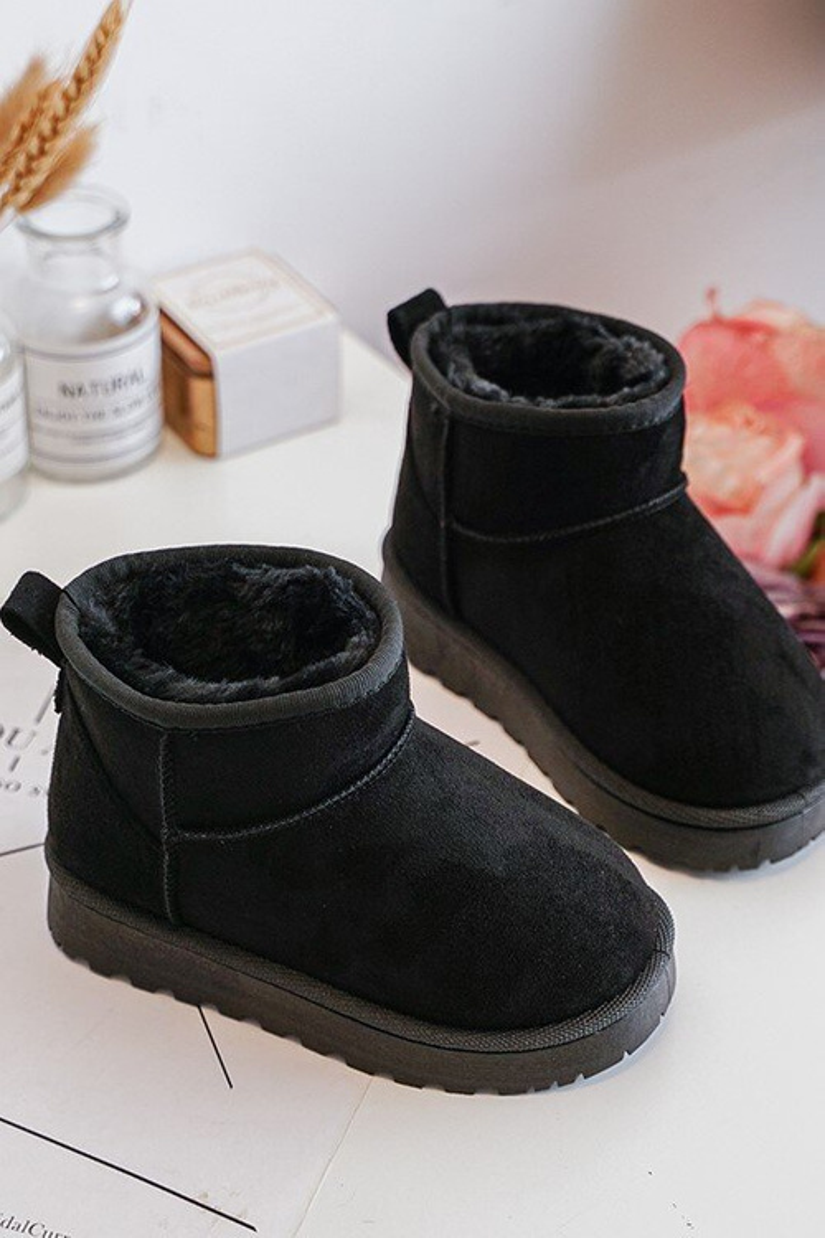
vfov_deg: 38.9
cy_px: 619
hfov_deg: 26.5
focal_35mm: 51
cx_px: 412
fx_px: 1753
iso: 500
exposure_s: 1/100
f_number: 4
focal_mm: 51
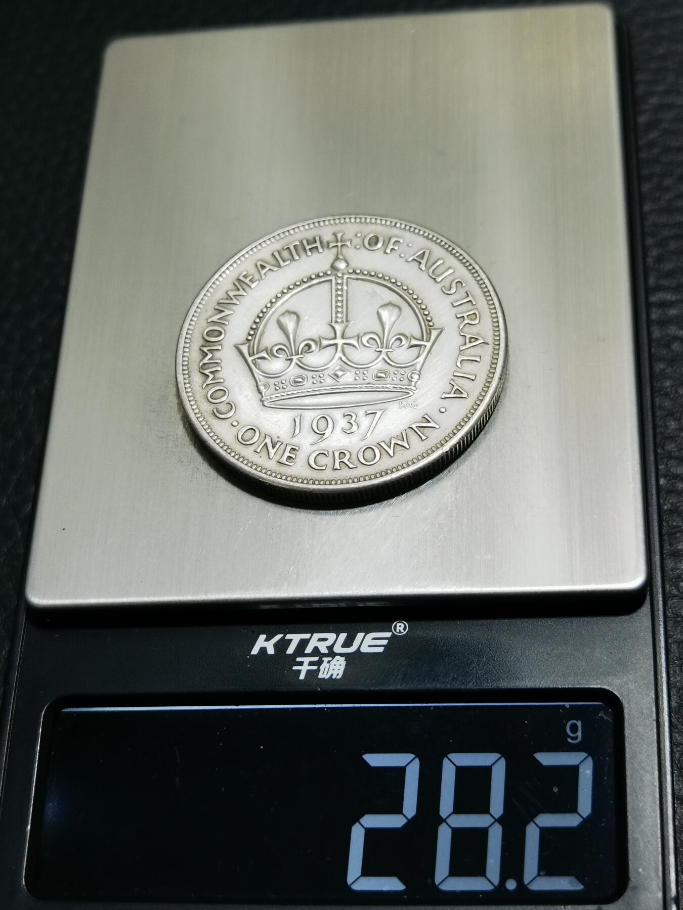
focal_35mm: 57
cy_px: 455
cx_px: 342
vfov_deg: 33.8
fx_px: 1500
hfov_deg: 25.7
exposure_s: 1/100
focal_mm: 6.67
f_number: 1.9
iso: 100
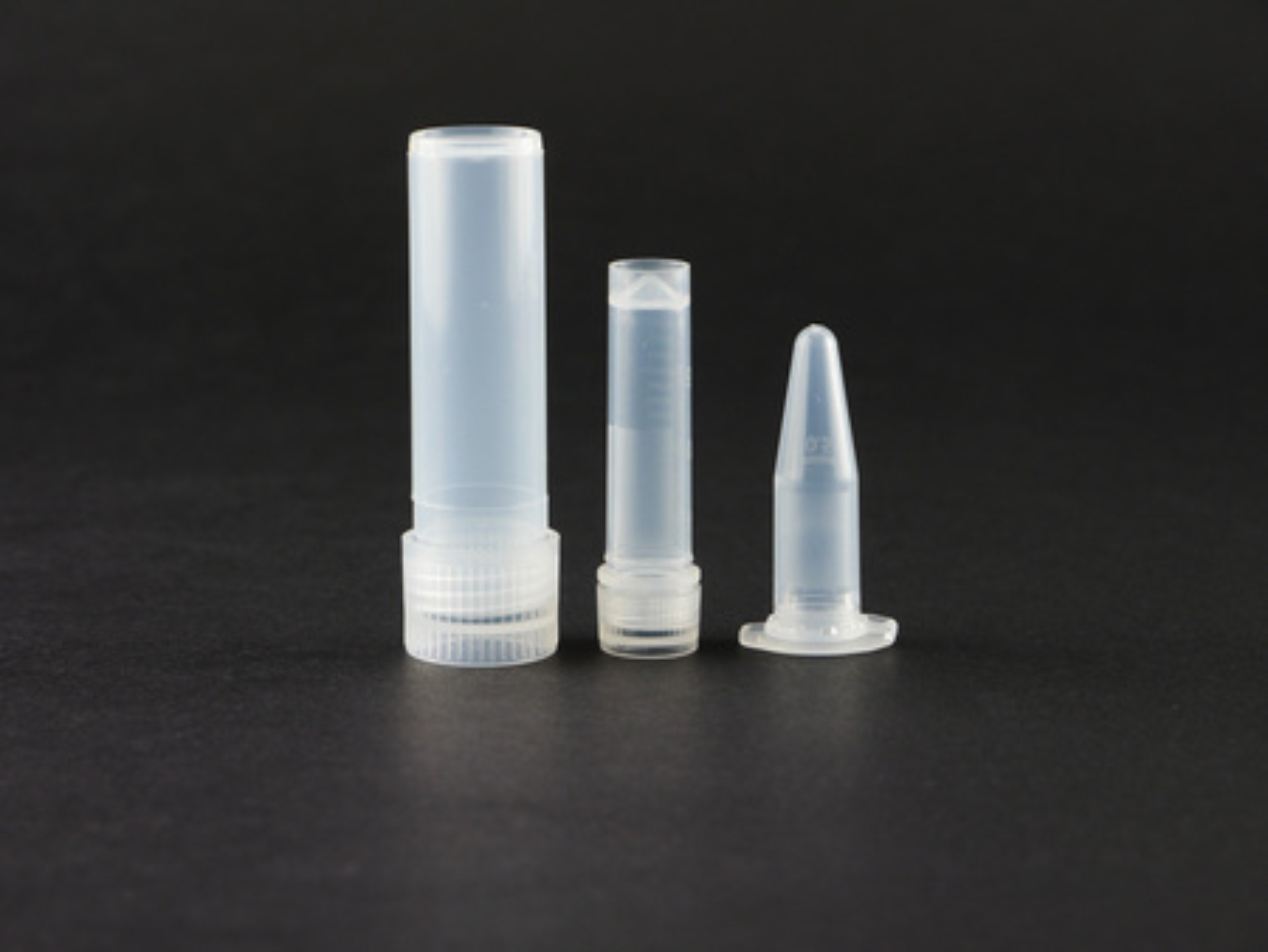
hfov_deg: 16.4
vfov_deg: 12.4
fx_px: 4398
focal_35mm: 120
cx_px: 634
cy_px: 476
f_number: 8
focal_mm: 60
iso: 400
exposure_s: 1/13
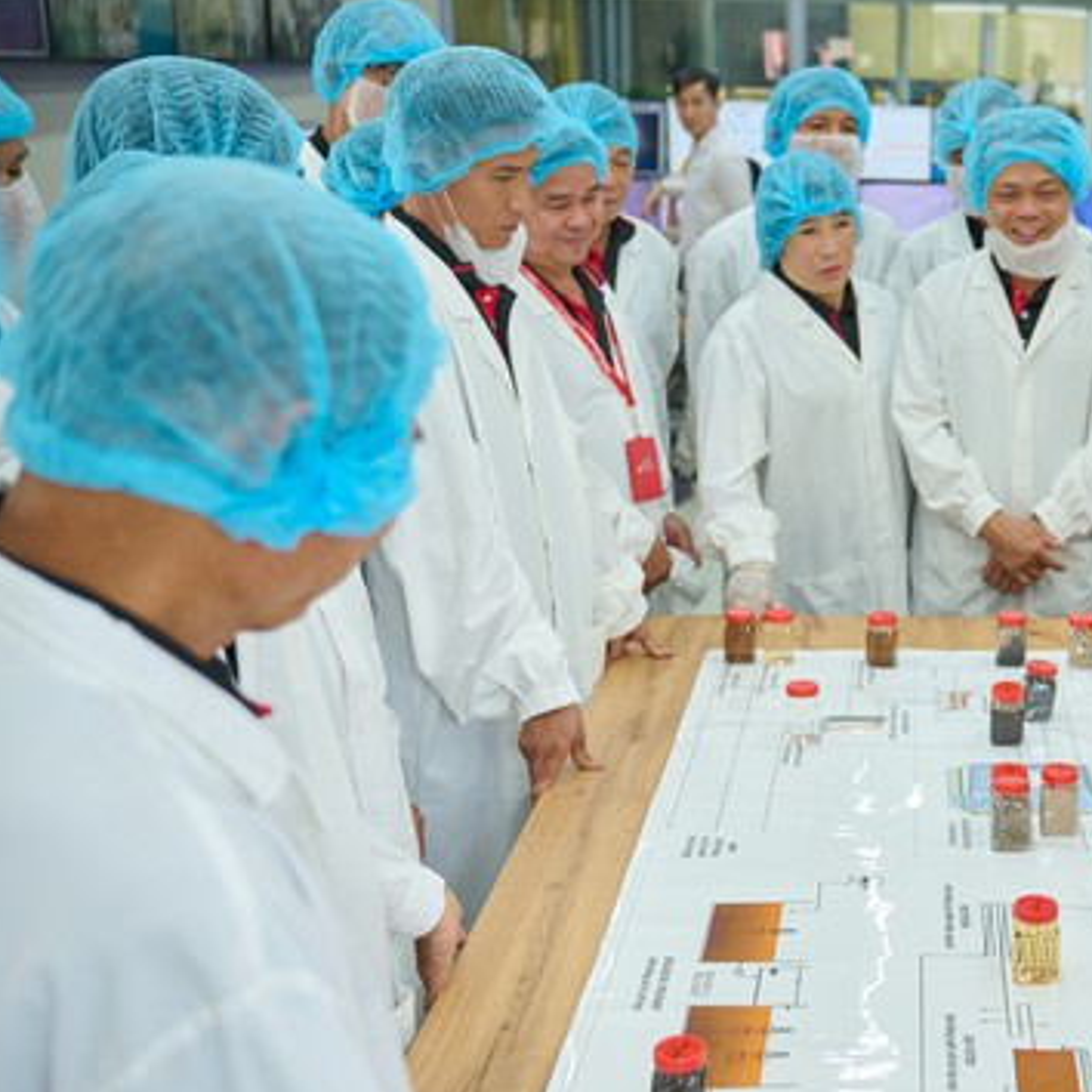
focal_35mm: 47
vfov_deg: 36.0
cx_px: 1006
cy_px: 614
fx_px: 1677
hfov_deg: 33.9
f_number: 2.8
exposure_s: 1/160
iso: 400
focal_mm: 28
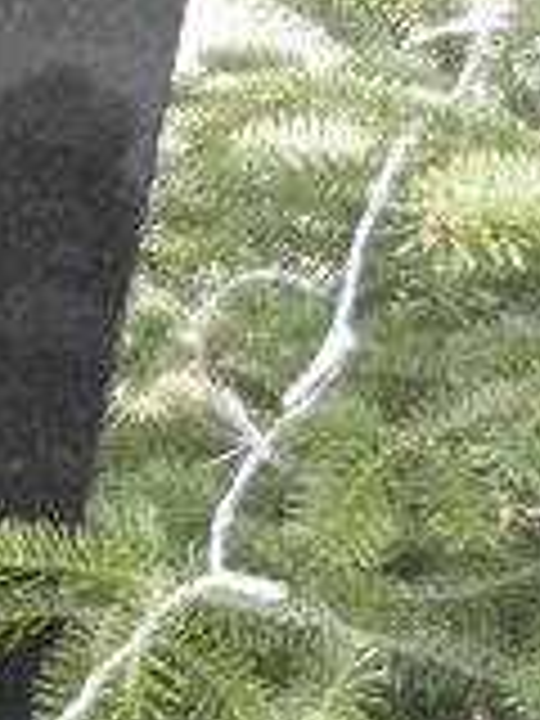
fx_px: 1997
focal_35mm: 96
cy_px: -40
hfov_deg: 12.4
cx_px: -729
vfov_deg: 19.7
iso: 64
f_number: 3.3
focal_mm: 4.3
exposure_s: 1/30
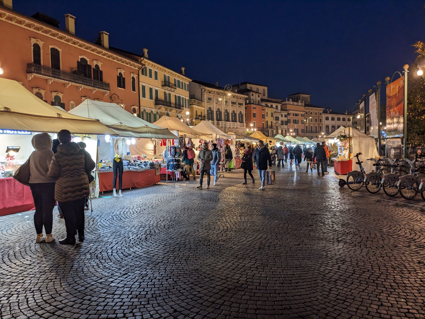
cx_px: 212
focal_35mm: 27
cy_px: 160
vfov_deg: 51.4
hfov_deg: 65.3
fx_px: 331
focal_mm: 4.38
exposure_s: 1/50
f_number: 1.73
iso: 93
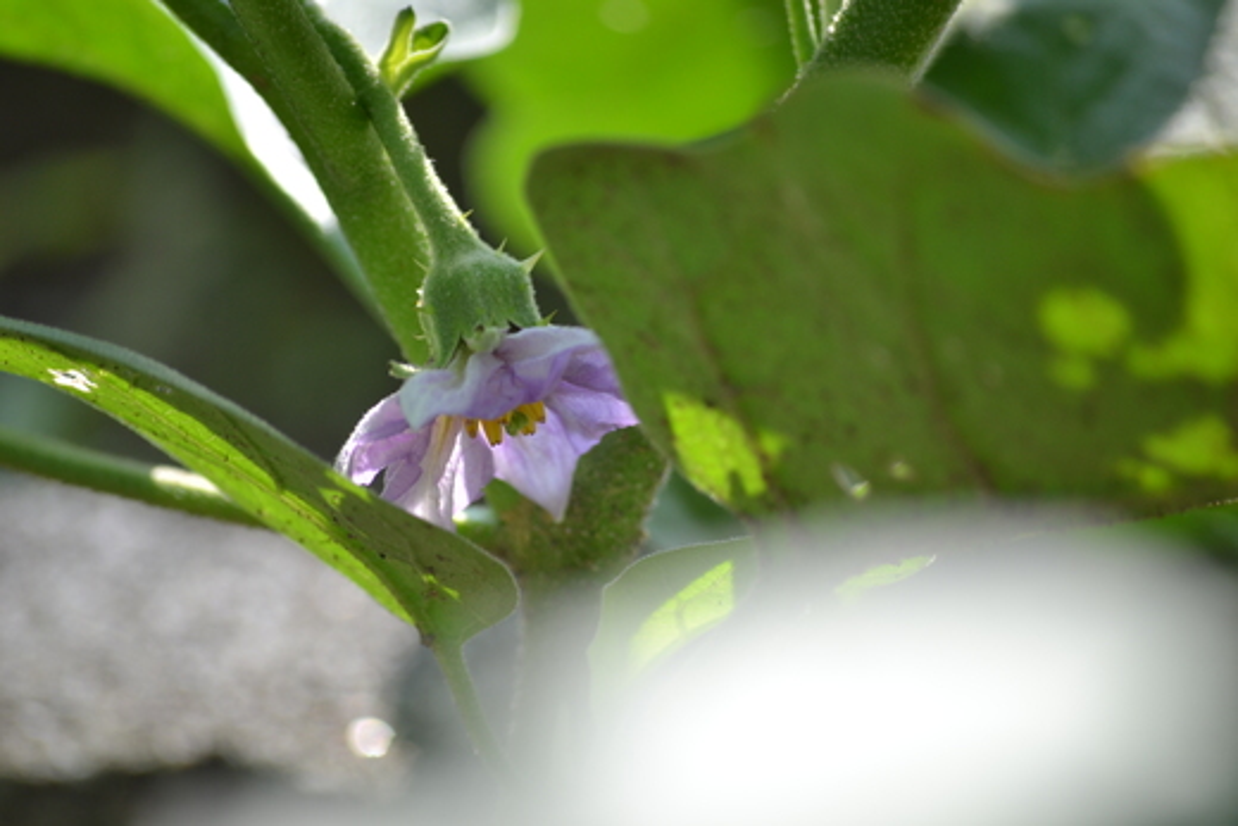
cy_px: 413
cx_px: 619
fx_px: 10319
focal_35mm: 300
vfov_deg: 4.6
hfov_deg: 6.9
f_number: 5.6
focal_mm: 200
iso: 200
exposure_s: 1/200
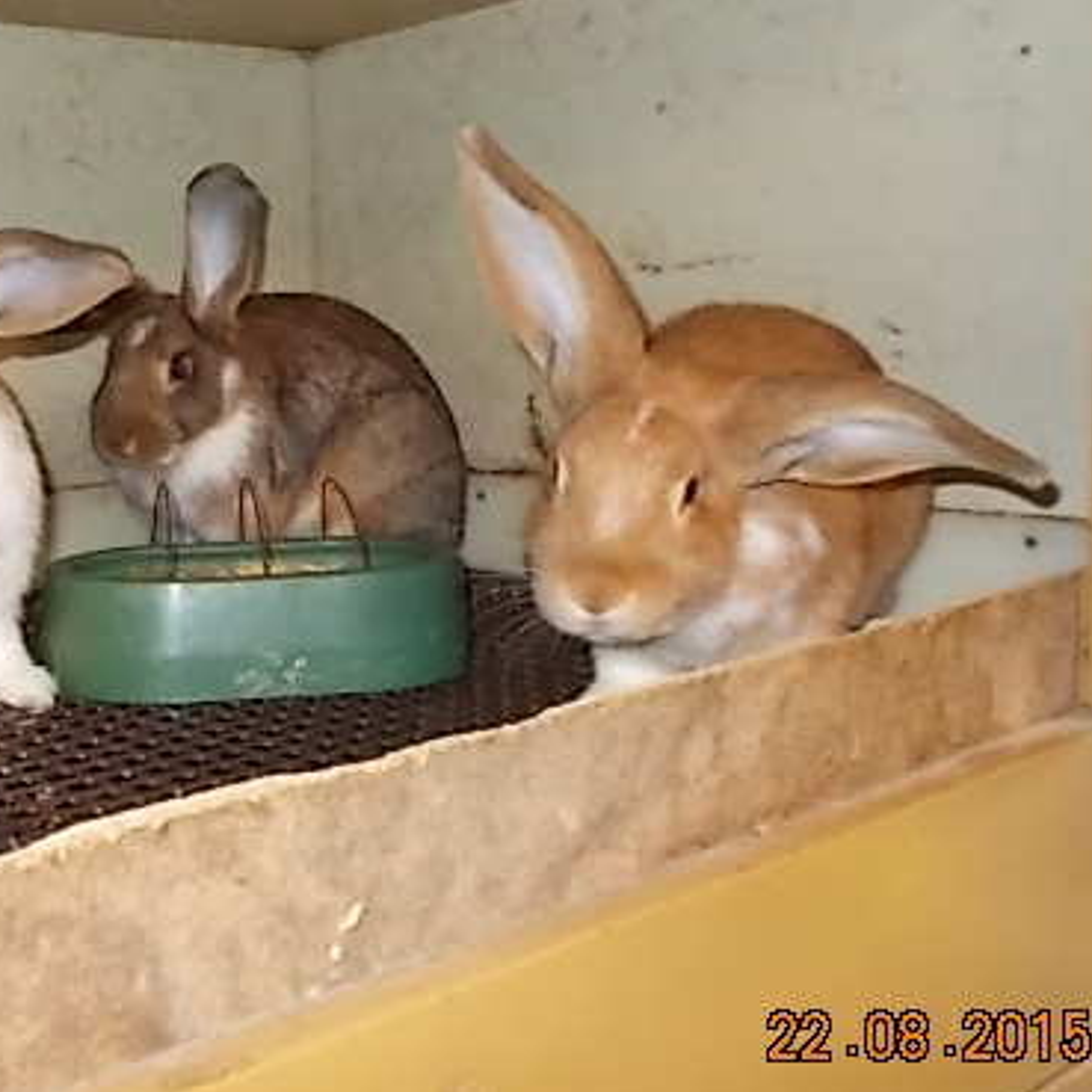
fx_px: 1642
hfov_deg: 35.7
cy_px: 494
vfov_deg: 36.8
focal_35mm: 46
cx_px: 240
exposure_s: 1/25
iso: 200
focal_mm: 5.3
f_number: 3.4
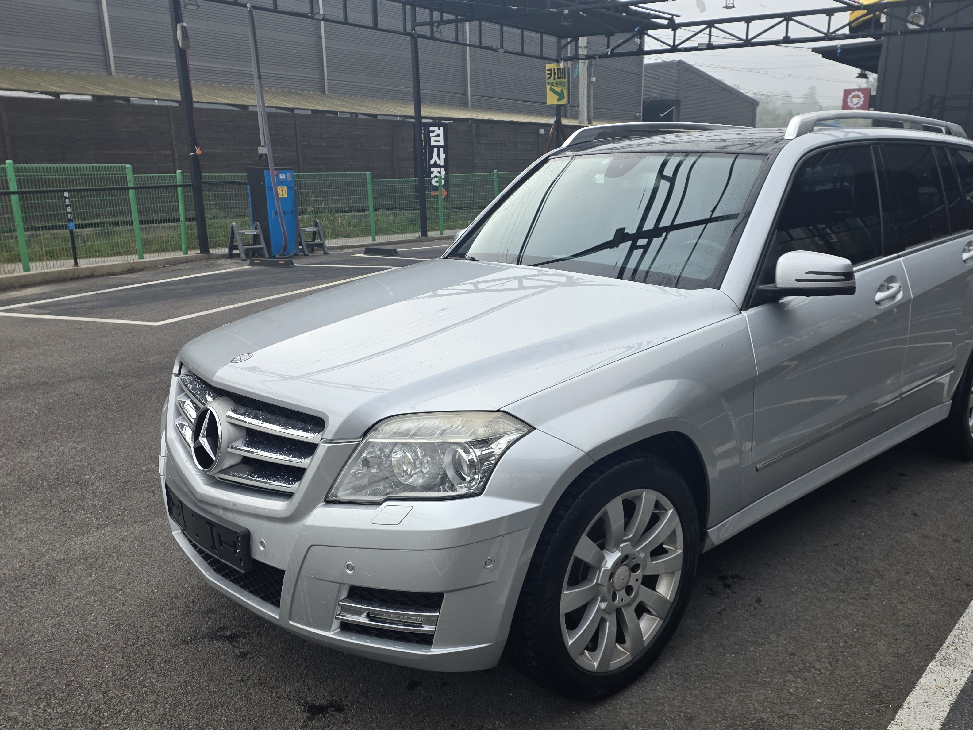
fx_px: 815
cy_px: 404
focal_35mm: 29
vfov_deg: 48.1
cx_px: 560
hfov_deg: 61.4
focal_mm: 6.3
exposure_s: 1/2210
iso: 80
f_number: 1.7
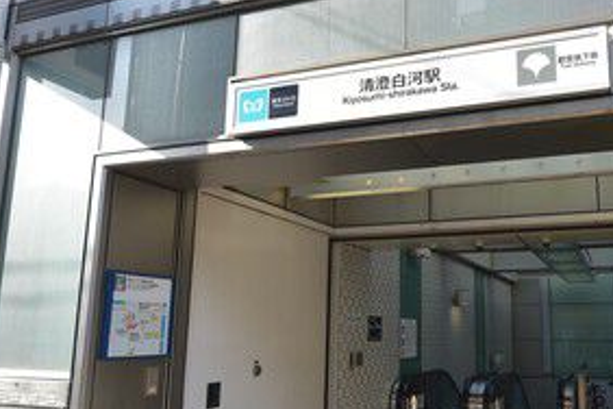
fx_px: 579
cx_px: 409
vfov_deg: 38.8
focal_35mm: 34
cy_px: 225
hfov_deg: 54.7
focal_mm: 16
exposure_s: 1/500
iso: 400
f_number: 5.6
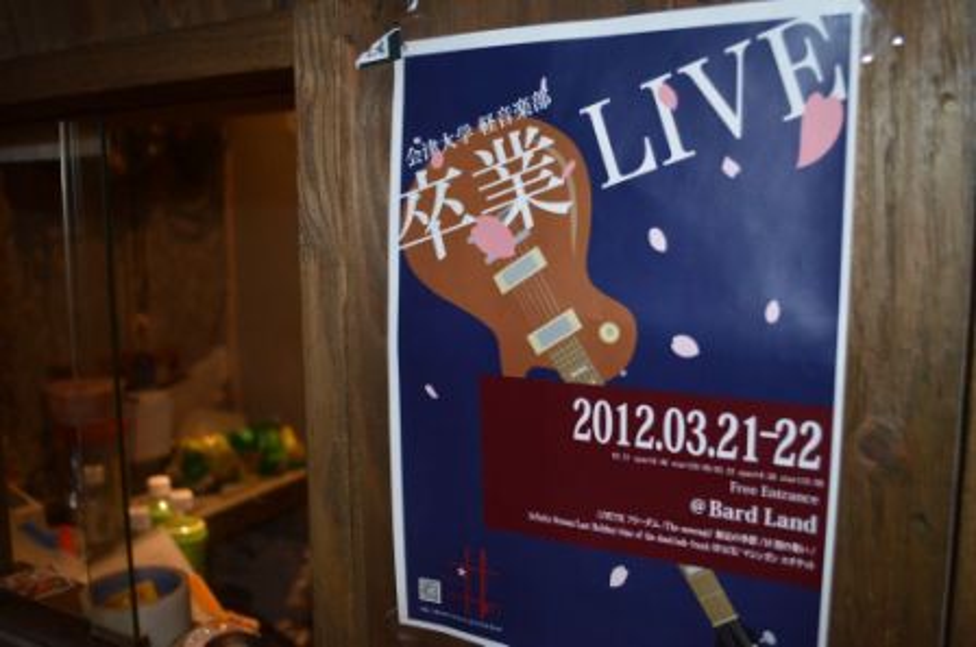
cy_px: 324
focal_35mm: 30
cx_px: 488
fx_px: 812
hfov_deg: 62.0
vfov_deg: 43.5
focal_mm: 20
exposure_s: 1/60
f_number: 3.8
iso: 1100
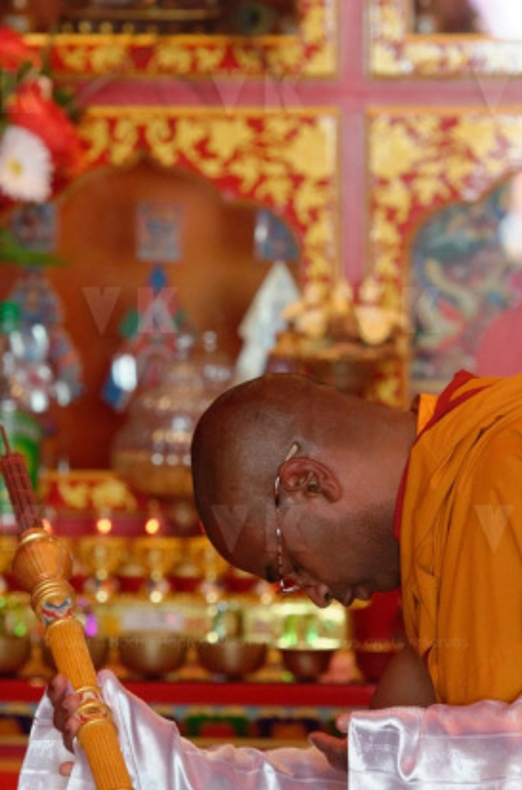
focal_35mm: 338
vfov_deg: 6.1
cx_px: 257
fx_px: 7388
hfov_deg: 4.0
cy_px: 354
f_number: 4.5
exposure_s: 1/250
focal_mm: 155
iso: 2000
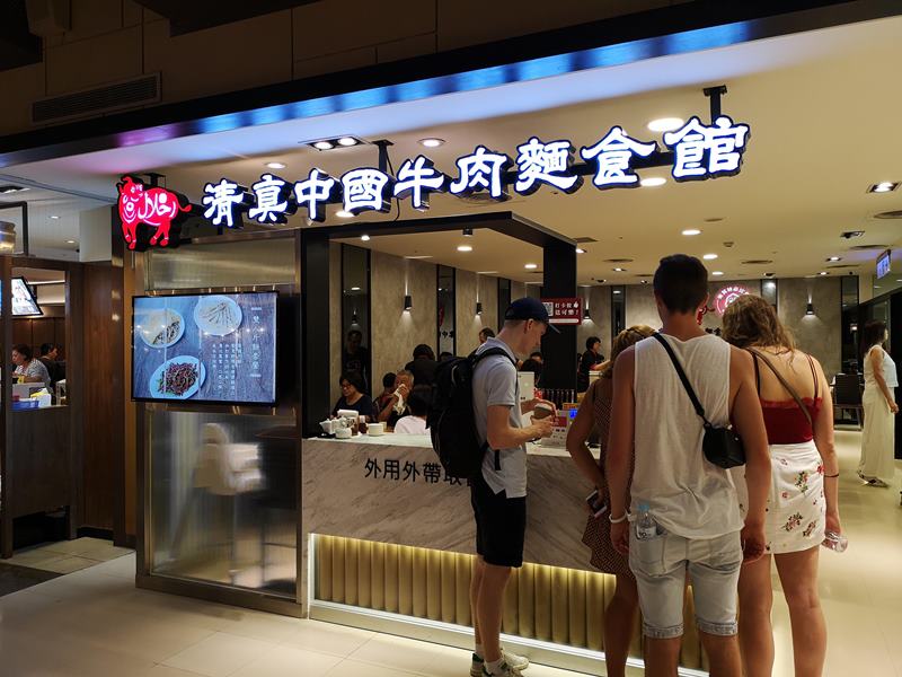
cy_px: 338
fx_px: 704
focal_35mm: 27
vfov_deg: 51.4
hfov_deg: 65.3
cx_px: 451
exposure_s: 1/50
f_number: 1.8
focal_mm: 3.95
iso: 100
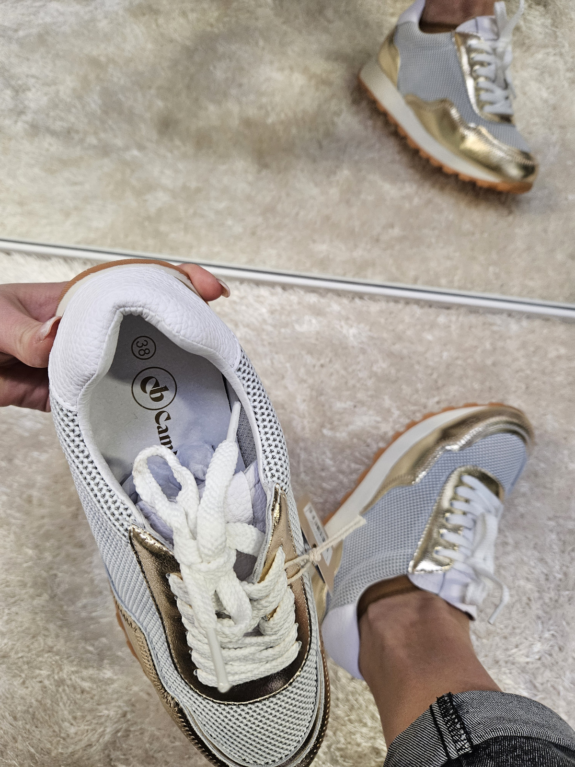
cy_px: 384
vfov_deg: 73.9
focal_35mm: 23
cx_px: 288
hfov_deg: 58.9
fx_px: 509
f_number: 1.8
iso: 400
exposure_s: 1/100
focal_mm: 5.4
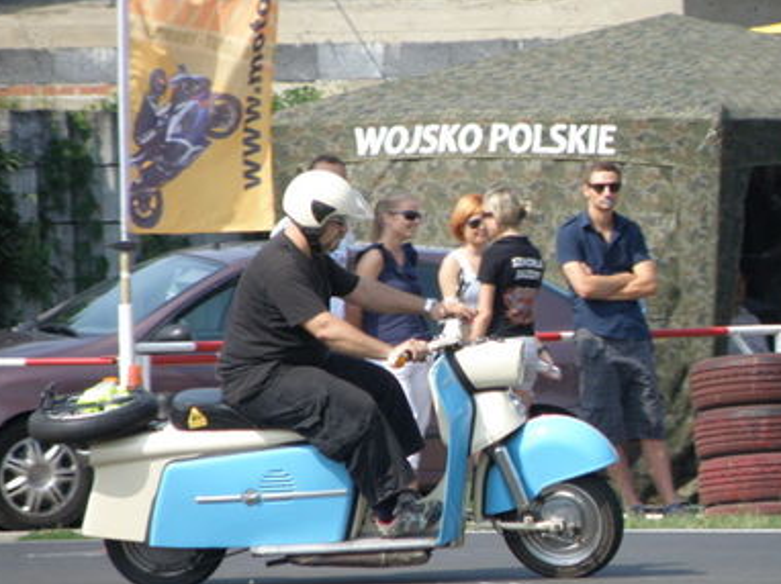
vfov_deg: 2.5
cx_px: 464
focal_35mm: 597
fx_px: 13461
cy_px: 266
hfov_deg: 3.3
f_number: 4.3
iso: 125
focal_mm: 80.92
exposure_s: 1/800
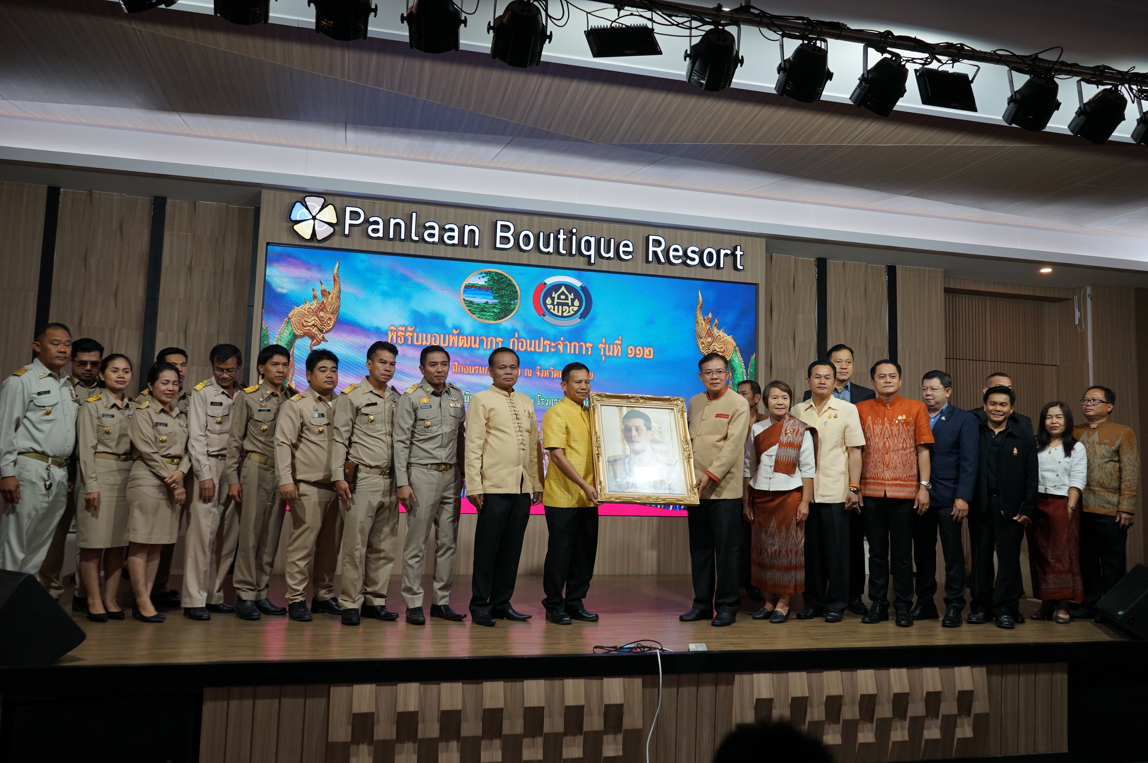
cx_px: 574
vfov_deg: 46.3
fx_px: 892
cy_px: 382
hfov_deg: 65.5
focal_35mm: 28
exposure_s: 1/125
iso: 800
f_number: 5.6
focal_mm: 28
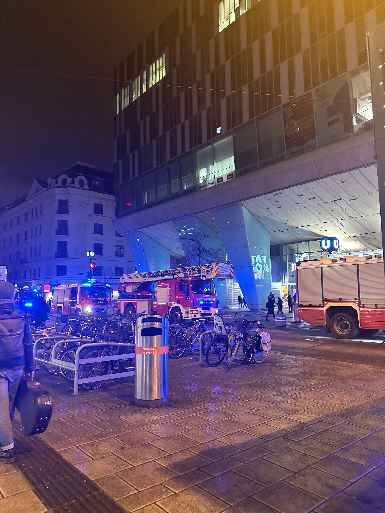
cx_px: 192
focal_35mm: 24
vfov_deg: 71.6
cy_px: 256
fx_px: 356
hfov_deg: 56.8
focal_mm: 6.86
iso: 640
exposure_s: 1/33
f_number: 1.78
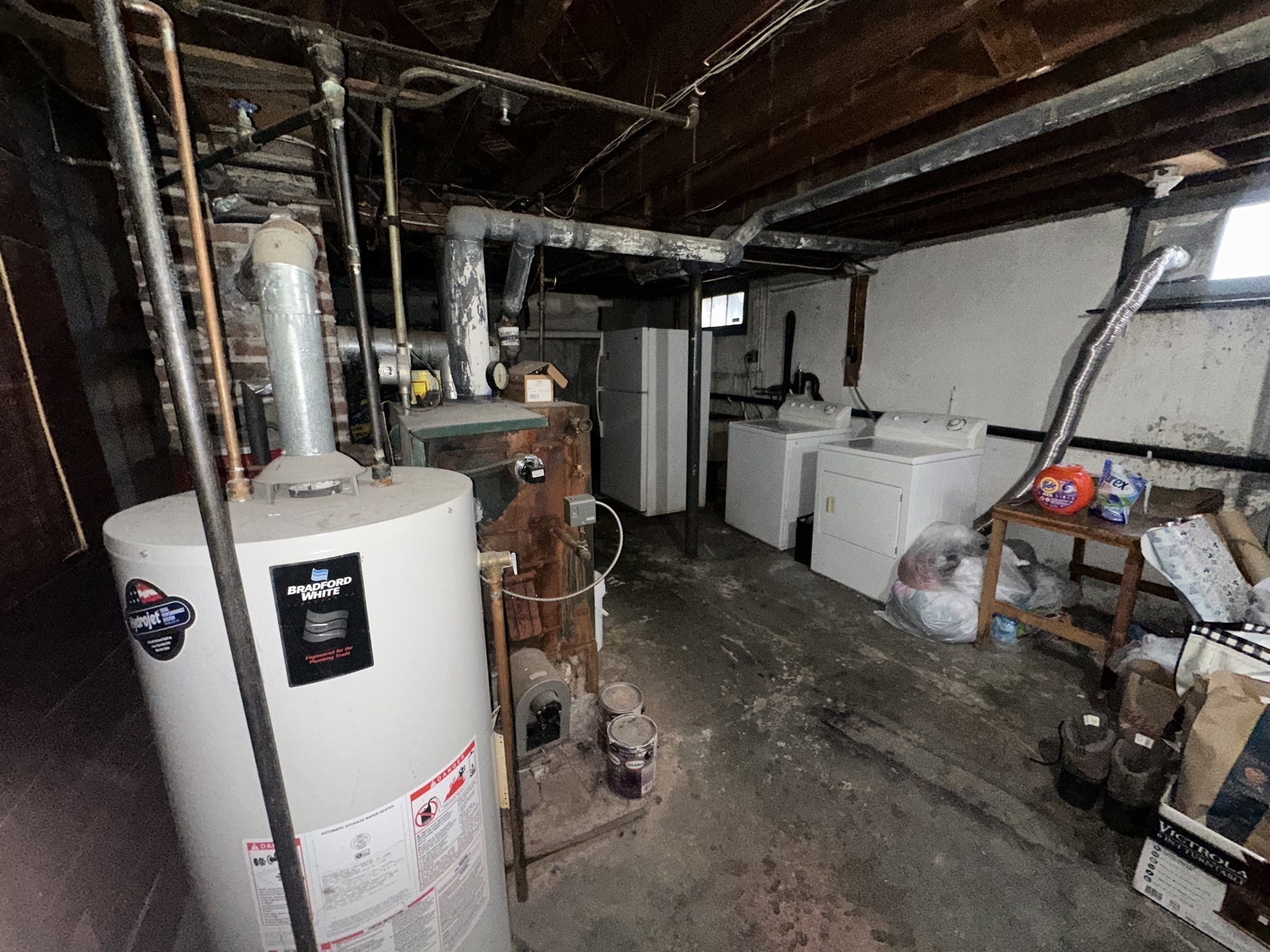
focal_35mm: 14
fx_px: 514
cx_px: 635
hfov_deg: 102.1
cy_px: 476
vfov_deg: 85.7
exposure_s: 1/40
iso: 320
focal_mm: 2.22
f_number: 2.2
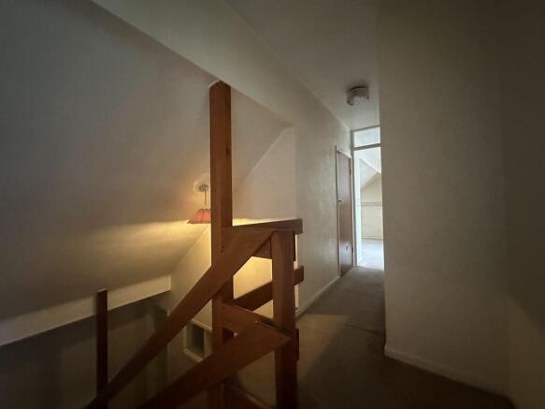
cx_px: 272
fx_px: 220
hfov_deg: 102.1
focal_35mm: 14
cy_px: 204
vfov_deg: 85.7
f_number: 2.2
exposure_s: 1/34
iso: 1250
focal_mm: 2.22
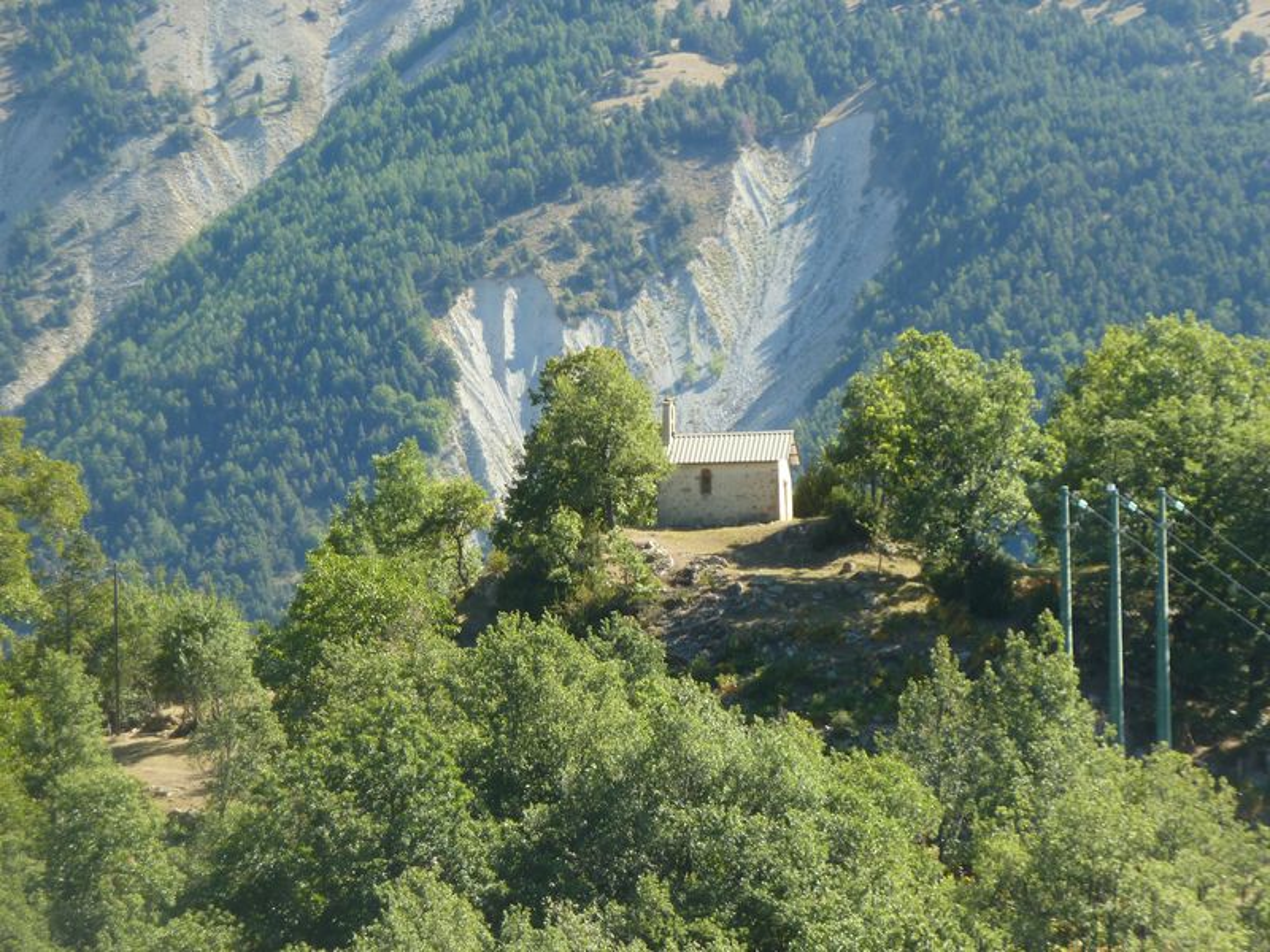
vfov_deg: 9.4
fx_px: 5797
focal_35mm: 158
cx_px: 635
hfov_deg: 12.5
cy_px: 476
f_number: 4.5
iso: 80
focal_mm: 25.9
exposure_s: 1/125
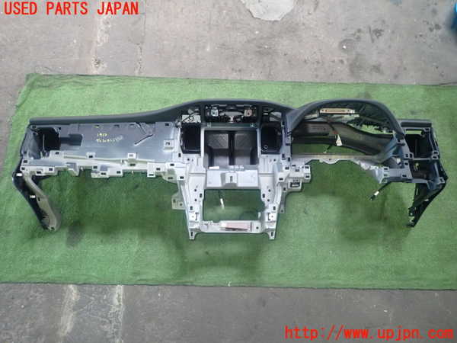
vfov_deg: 54.9
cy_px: 172
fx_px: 330
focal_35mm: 25
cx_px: 228
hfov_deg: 69.4
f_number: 2
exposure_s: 1/30
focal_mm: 4.5
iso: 200
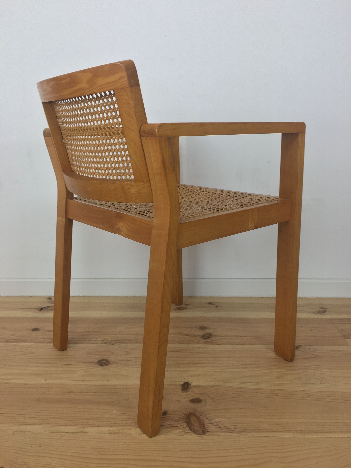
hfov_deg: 48.2
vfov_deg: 61.7
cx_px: 176
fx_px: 392
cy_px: 234
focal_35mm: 29
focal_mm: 4.15
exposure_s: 1/50
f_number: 2.2
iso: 32
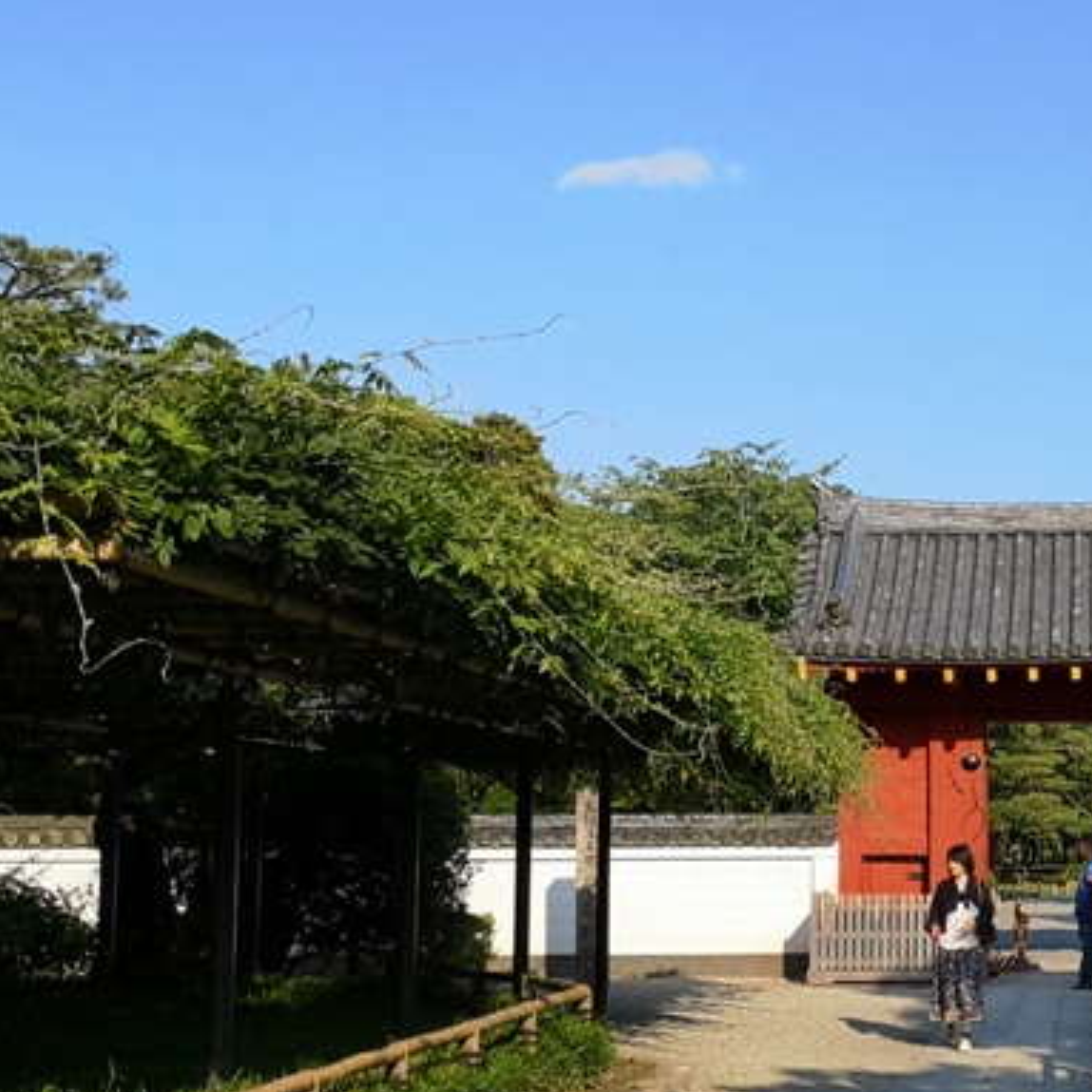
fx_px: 2177
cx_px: 1089
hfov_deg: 26.7
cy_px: 667
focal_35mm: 61
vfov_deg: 28.1
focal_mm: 3.95
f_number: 1.8
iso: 50
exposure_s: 1/1650
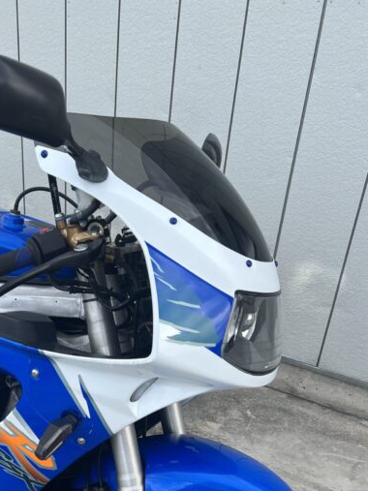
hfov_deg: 34.4
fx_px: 581
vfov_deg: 43.9
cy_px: 384
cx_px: 94
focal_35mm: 41
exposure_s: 1/1361
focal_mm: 5.7
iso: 50
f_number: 1.5
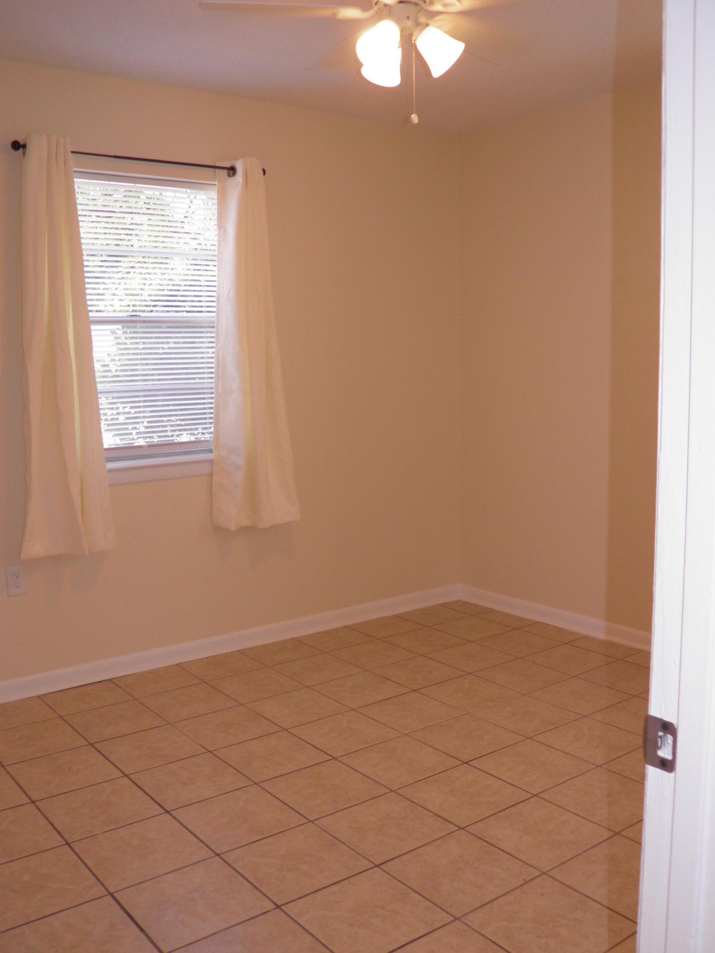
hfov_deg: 45.5
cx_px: 355
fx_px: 853
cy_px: 486
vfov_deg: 58.3
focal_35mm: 31
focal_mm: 5.5
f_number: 3
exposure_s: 1/40
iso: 50
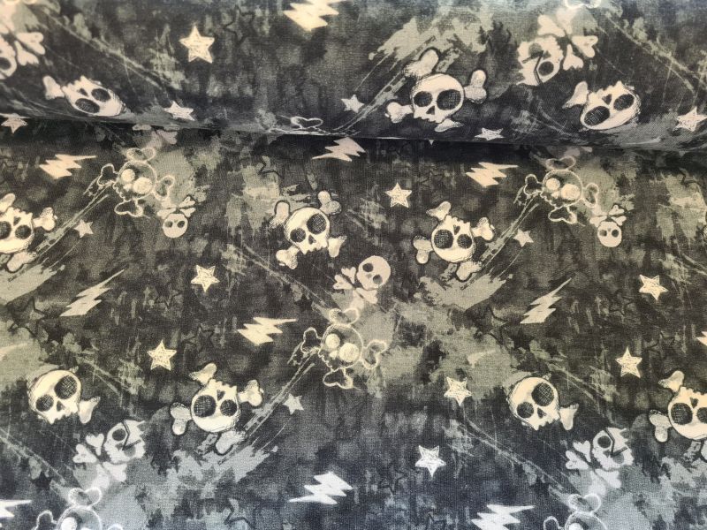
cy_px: 265
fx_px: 531
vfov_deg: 53.1
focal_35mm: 26
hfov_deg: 67.3
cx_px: 354
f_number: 1.8
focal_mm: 5.4
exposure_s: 1/50
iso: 100
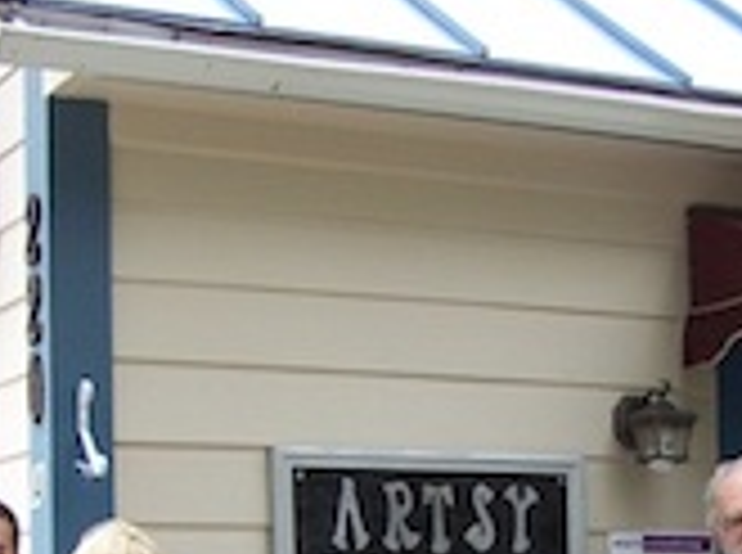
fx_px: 2224
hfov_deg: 18.8
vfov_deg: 13.6
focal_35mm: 104
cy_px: 739
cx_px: 558
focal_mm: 6.3
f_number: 2.8
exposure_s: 1/320
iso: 80
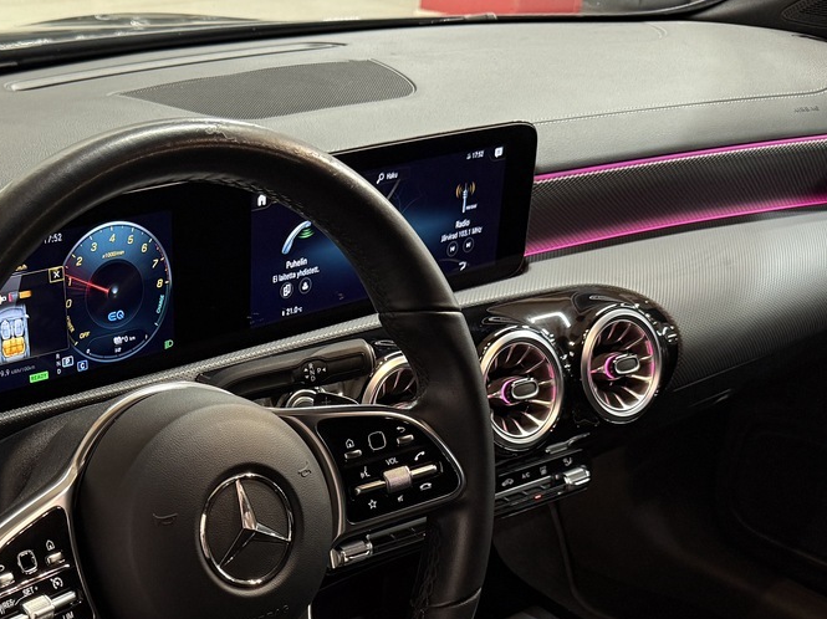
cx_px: 160
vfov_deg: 26.9
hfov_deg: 35.6
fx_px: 1242
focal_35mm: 52
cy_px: 572
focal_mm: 6.76
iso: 250
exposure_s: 1/52
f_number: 1.78
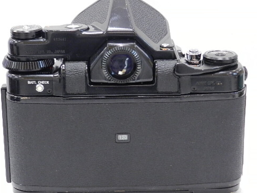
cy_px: 94
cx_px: 115
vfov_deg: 14.2
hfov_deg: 18.9
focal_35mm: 104
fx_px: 772
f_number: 4.4
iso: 800
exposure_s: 1/20
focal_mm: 14.9
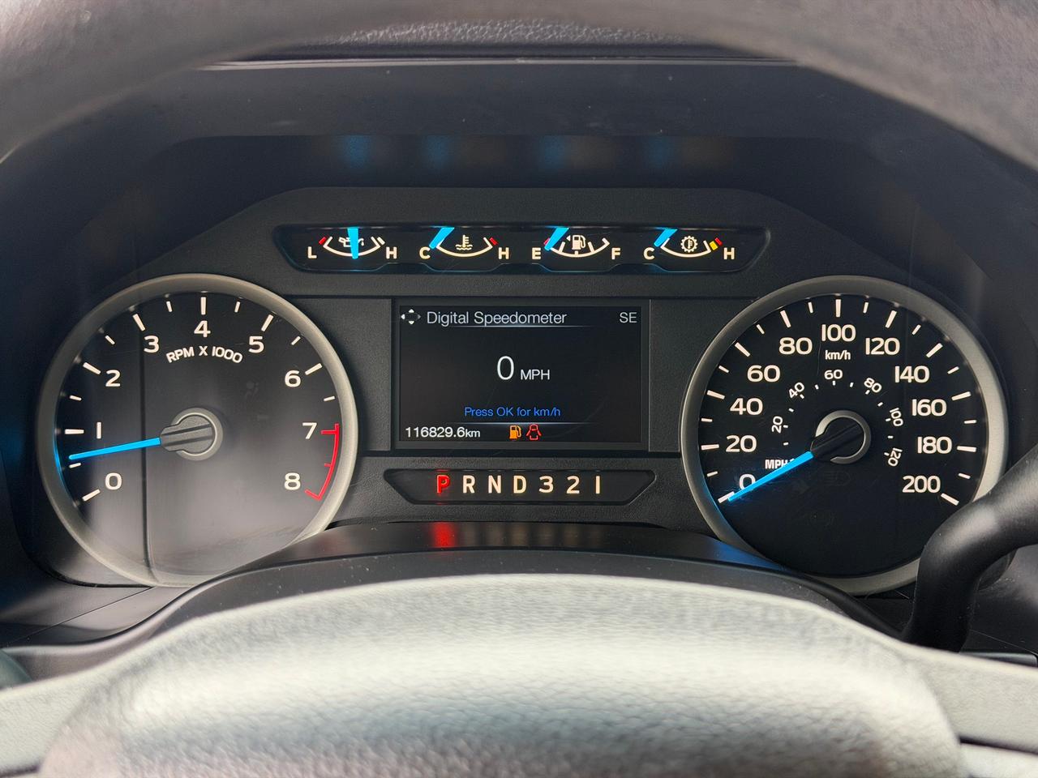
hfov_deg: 39.7
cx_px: 519
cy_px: 389
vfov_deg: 30.3
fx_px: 1439
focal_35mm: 48
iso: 100
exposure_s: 1/90
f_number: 1.78
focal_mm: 6.76
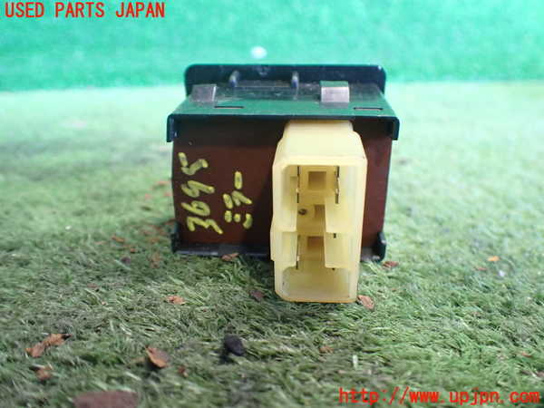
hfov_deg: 60.0
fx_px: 471
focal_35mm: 30
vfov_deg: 46.8
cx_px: 272
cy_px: 204
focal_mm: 5.4
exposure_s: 1/30
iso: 800
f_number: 2.3
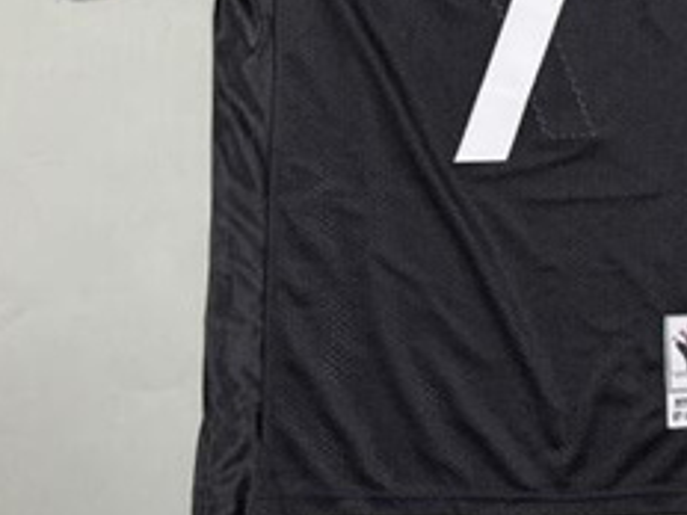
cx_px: 800
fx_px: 1230
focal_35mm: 62
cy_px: 195
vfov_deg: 23.6
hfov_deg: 27.8
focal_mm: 6.76
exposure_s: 1/50
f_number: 1.78
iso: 250
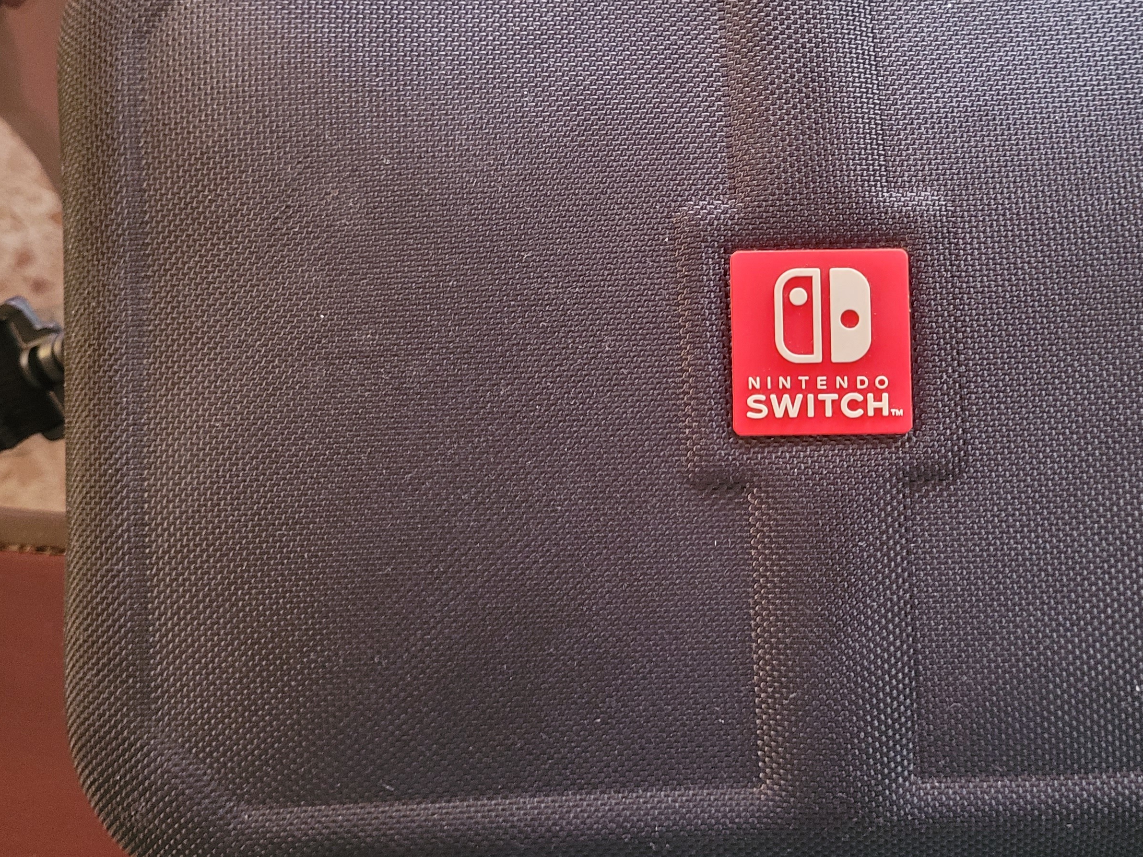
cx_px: 696
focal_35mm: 44
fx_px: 1453
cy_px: 317
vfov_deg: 32.7
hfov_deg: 42.7
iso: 500
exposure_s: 1/24
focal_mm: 5.4
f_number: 1.8
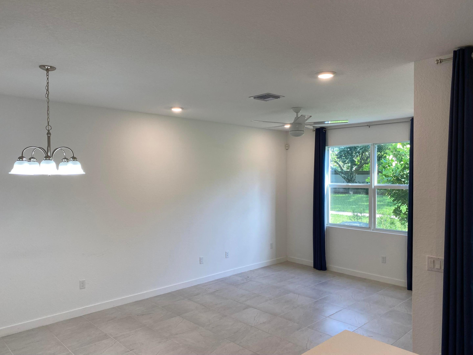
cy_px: 178
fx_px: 355
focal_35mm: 26
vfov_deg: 53.1
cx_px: 236
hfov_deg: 67.3
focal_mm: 4.25
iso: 64
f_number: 1.8
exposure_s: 1/120
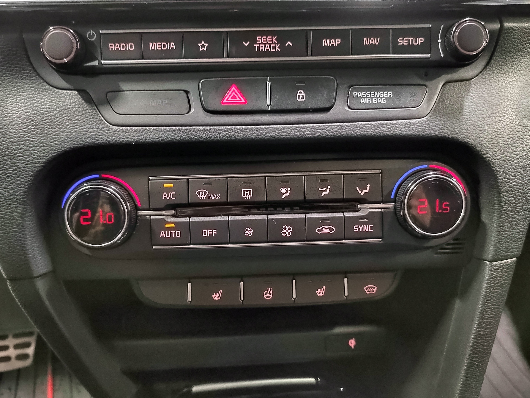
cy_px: 199
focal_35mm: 27
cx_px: 265
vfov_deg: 51.4
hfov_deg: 65.3
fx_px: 413
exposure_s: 1/24
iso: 5160
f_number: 1.9
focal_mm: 5.52
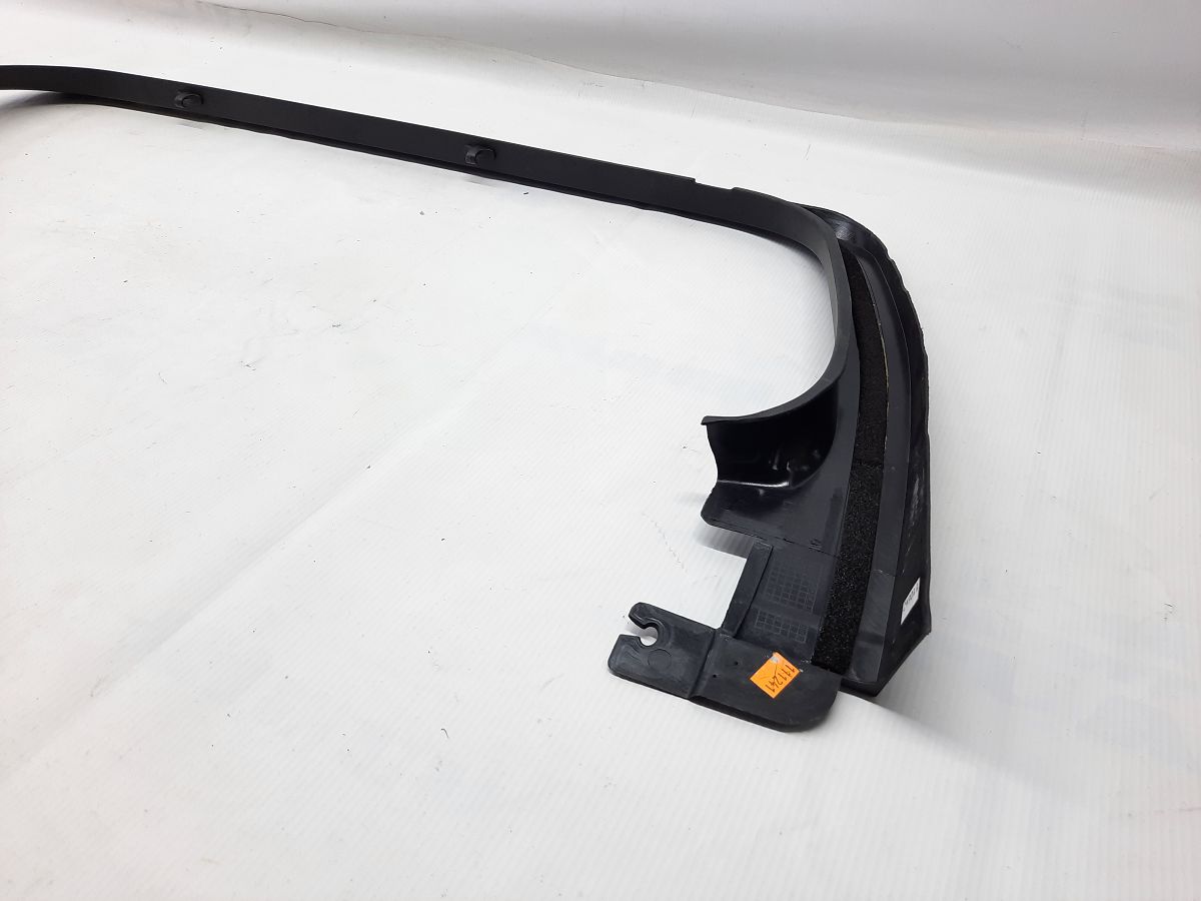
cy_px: 450
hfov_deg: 69.4
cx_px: 600
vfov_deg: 54.9
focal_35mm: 25
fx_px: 867
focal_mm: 4.6
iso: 80
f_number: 2
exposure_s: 1/50
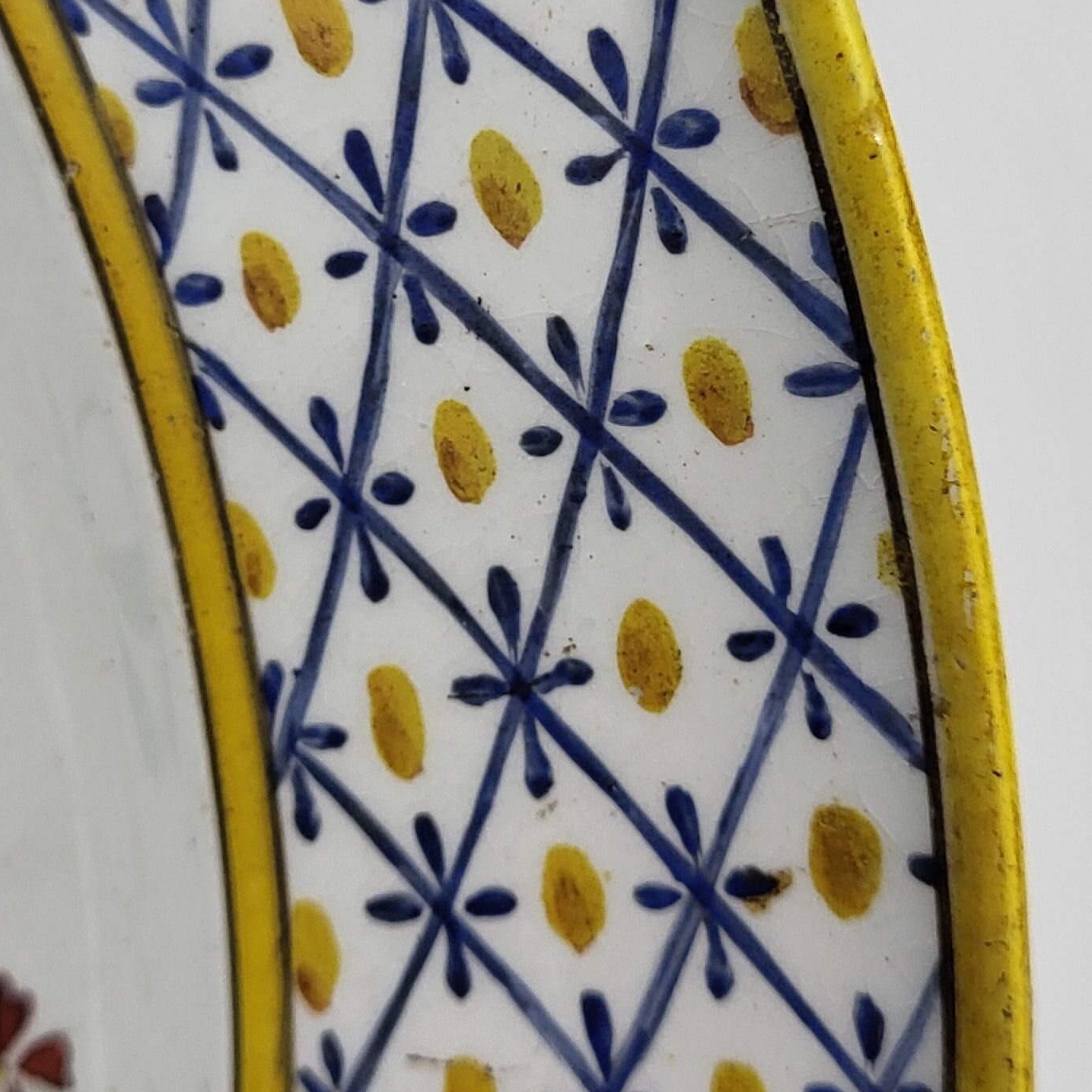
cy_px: 391
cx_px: 439
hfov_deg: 25.7
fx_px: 2391
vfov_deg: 25.6
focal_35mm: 67
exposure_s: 1/100
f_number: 1.8
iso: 160
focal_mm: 5.4
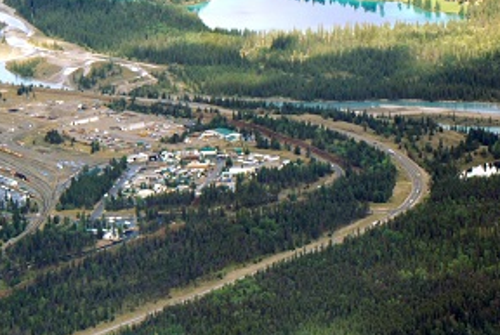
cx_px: -148
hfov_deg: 7.9
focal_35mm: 258
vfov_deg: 5.3
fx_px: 3589
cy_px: 77
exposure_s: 1/80
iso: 100
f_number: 11
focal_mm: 62
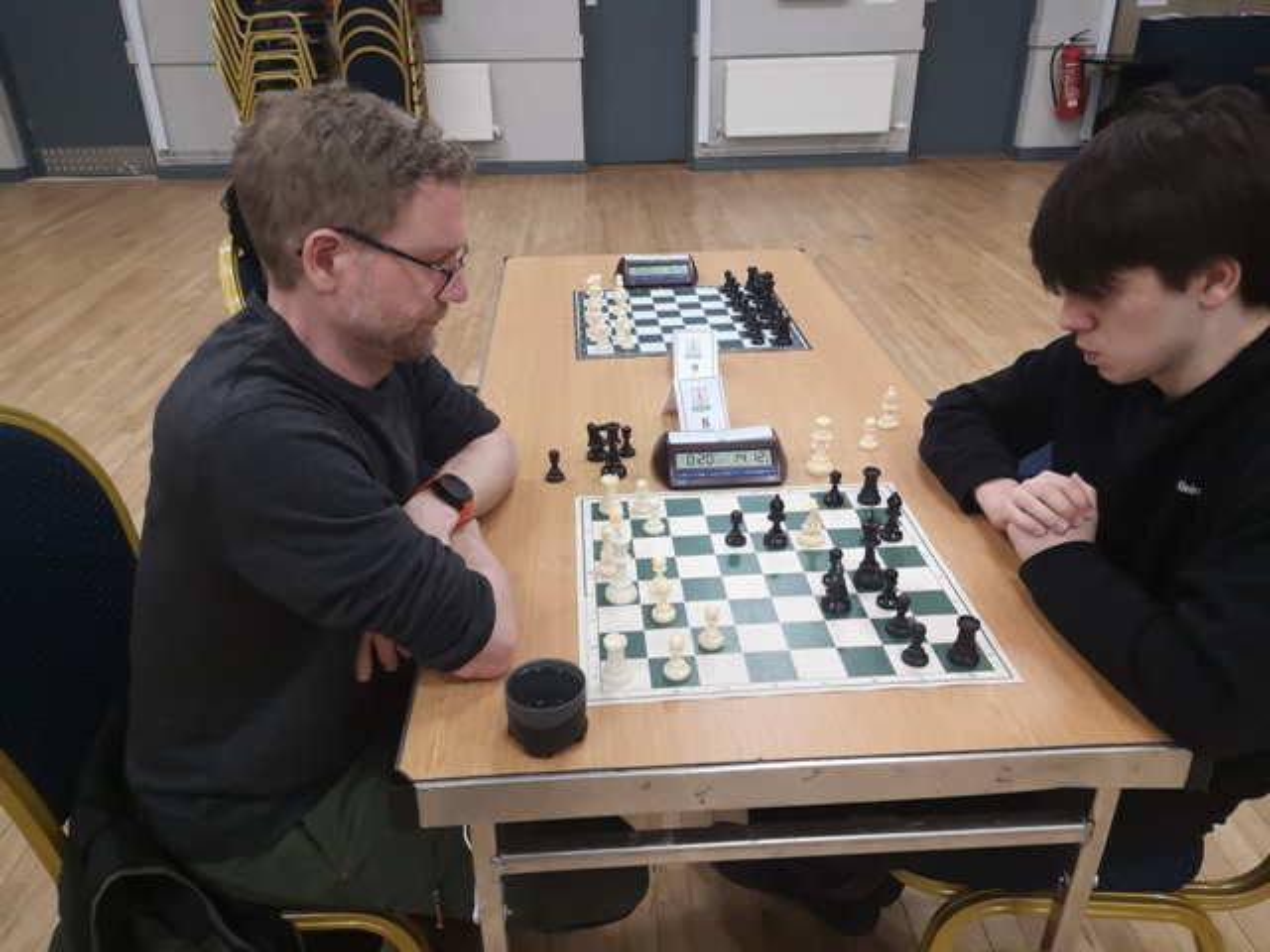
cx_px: 635
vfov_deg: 51.4
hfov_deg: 65.3
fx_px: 991
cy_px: 476
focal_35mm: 27
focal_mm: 3.95
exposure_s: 1/100
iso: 640
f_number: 1.8
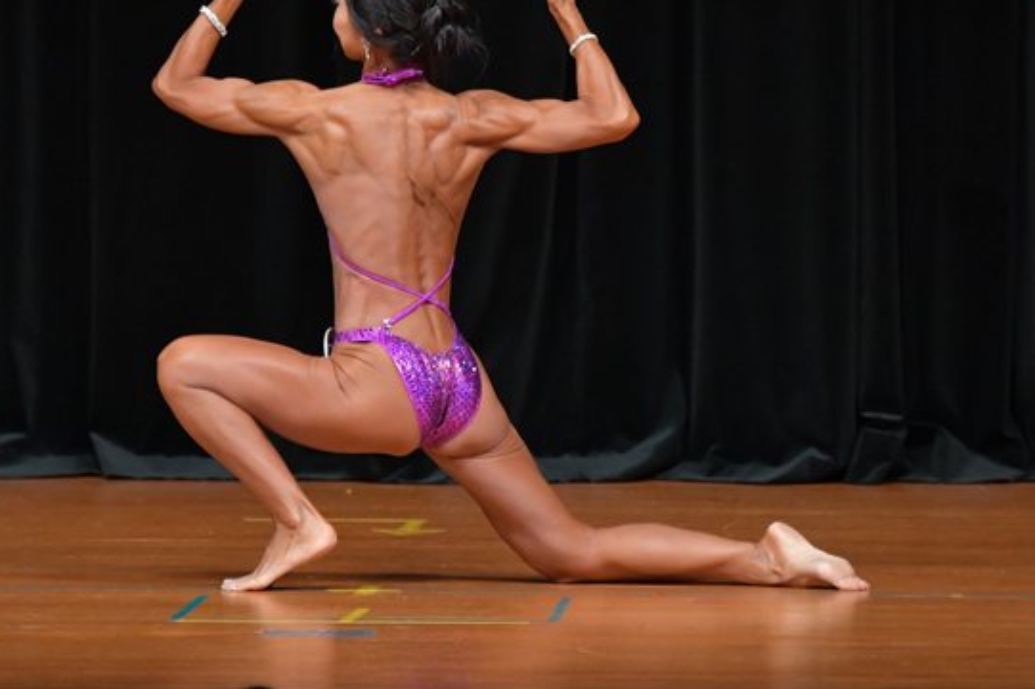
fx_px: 14193
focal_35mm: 494
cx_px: 475
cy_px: 197
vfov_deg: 2.8
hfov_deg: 4.2
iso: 4000
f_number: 5.6
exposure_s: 1/400
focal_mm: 230
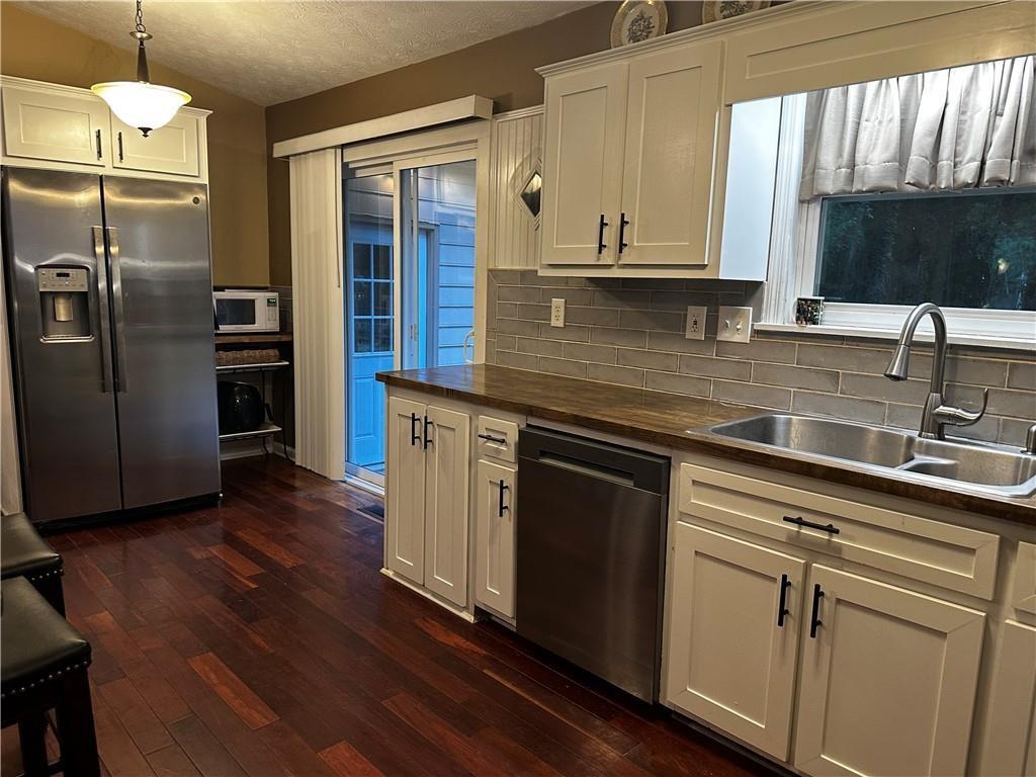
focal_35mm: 24
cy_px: 388
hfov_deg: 71.6
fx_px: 718
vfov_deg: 56.8
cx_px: 518
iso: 250
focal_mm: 6.86
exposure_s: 1/60
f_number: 1.78
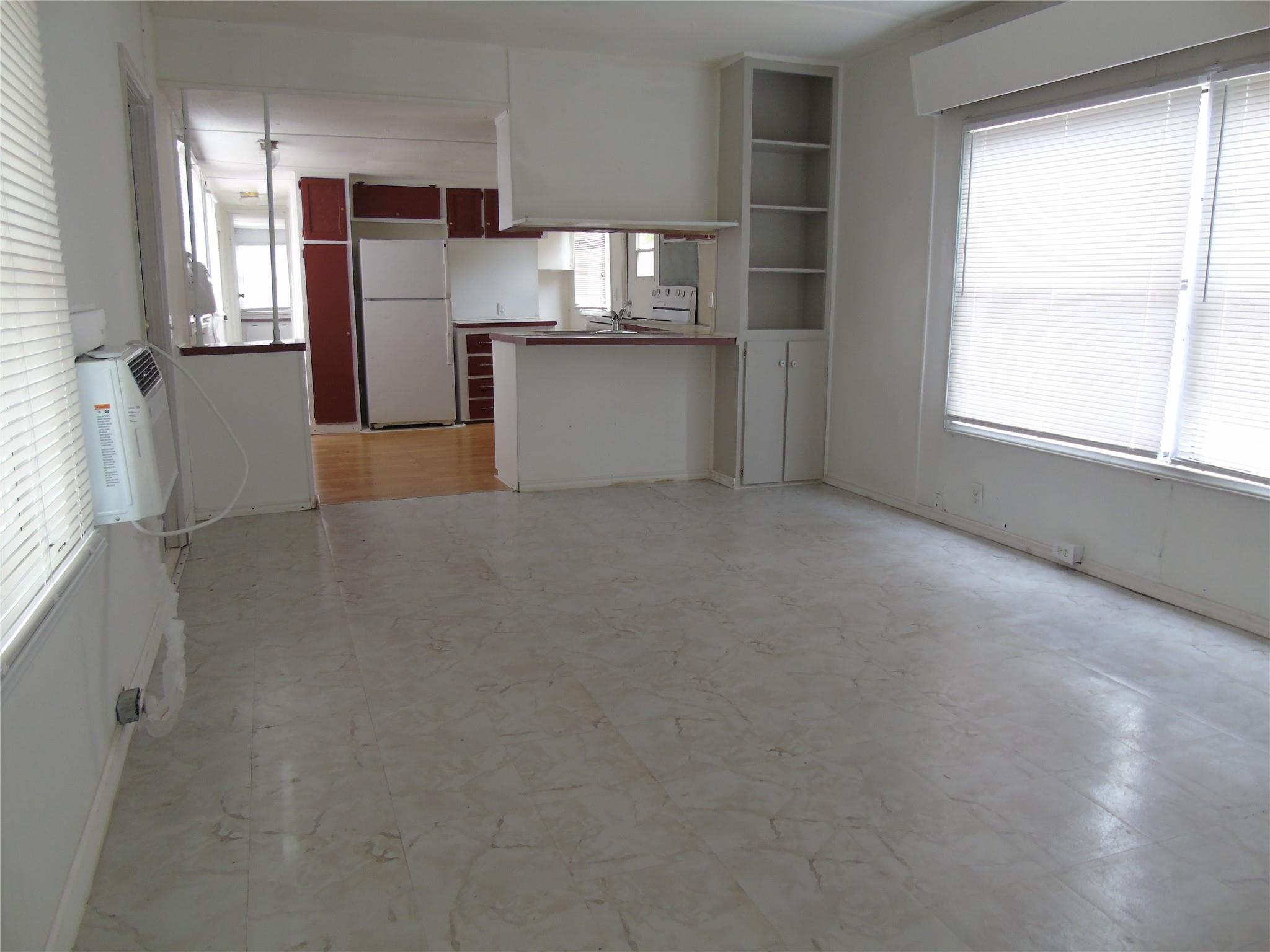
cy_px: 476
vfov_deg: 54.9
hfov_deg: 69.4
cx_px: 635
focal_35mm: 25
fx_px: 917
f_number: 3.4
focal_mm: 4.4
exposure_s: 1/30
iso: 160
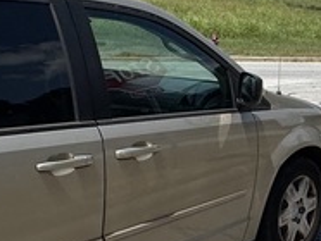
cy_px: 43
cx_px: 499
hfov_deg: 20.9
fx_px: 715
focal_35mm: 77
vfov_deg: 19.0
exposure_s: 1/2674
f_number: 2.2
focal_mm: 2.22
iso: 50
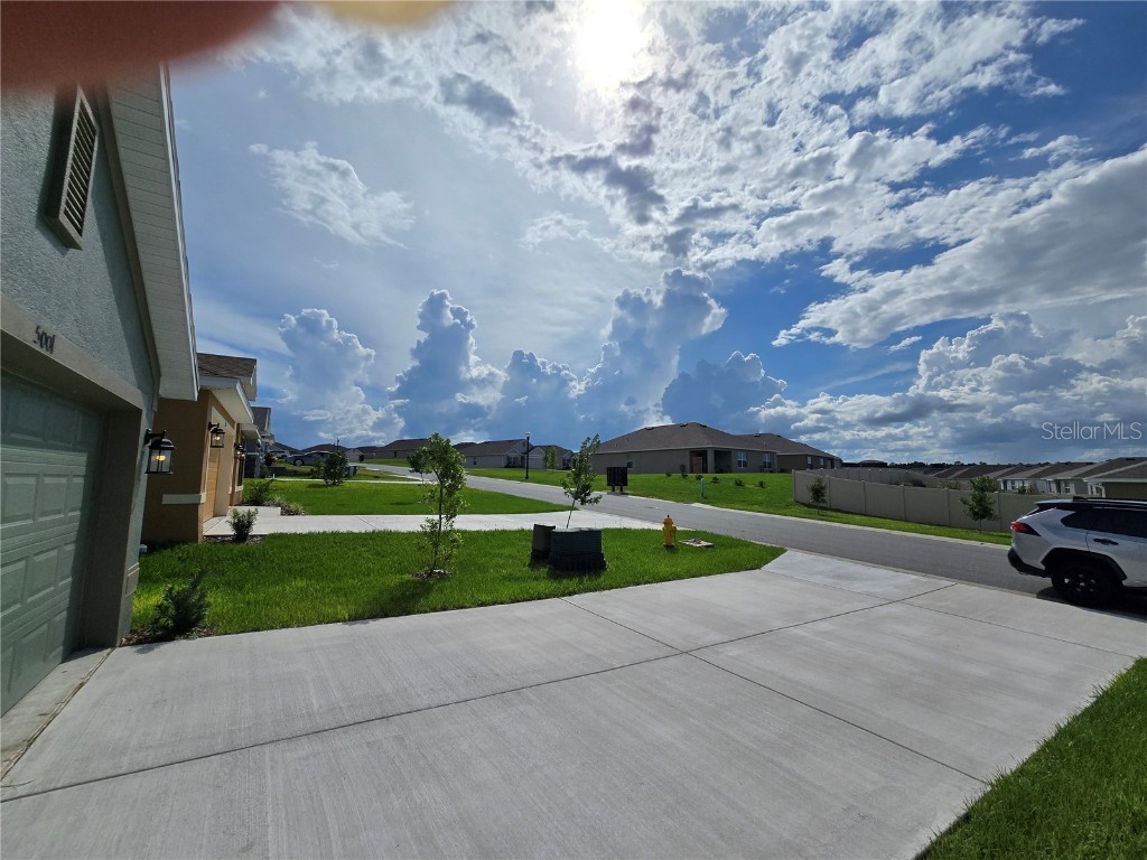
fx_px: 431
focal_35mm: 13
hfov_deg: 106.2
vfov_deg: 89.9
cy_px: 430
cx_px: 574
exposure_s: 1/10825
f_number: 2.2
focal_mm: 2.2
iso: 50
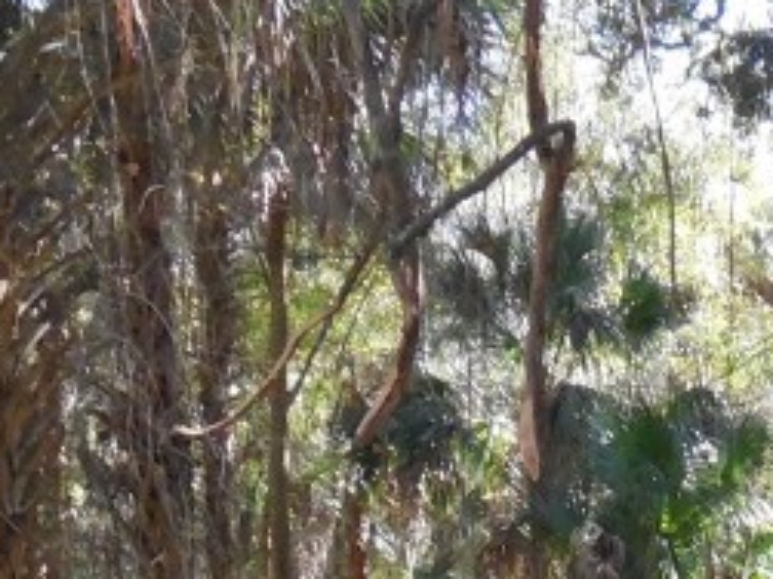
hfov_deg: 18.1
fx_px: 2277
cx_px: 989
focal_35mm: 102
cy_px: 1050
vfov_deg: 13.1
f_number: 3.1
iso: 280
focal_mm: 4.5
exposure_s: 1/250
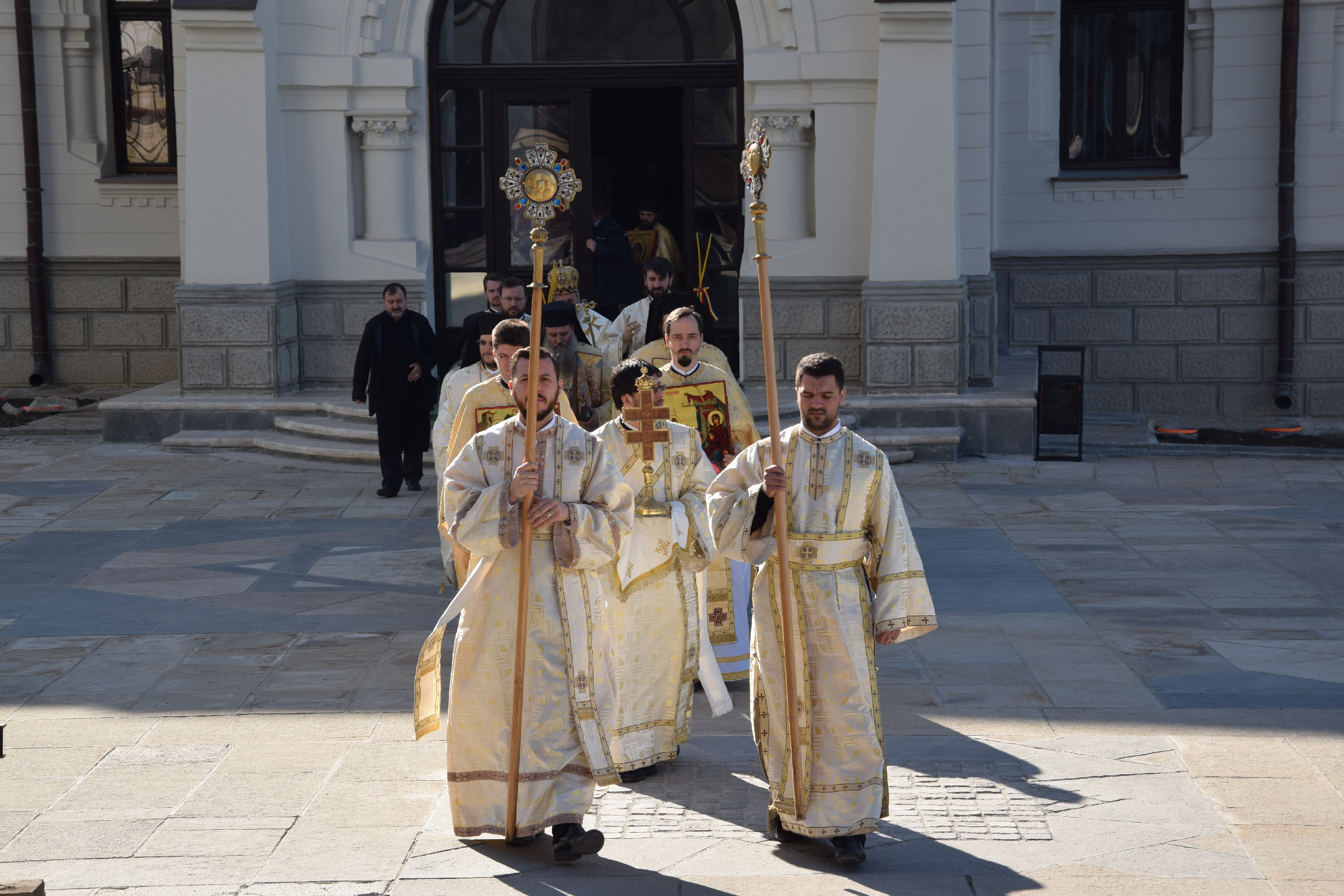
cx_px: 672
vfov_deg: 14.7
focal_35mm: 93
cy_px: 448
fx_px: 3472
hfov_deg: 21.9
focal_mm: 62
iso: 200
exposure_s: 1/250
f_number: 8
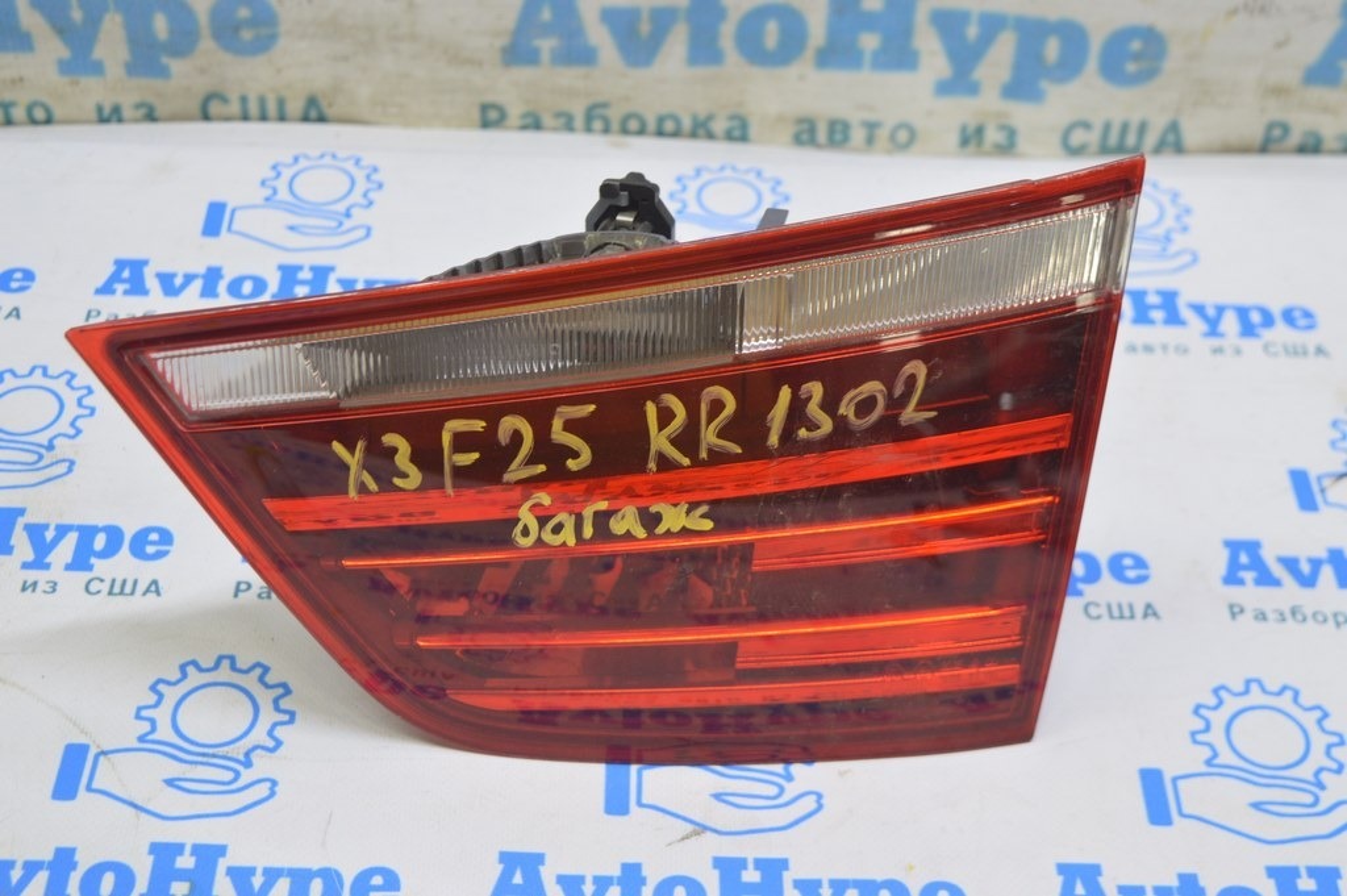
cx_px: 674
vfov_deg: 23.7
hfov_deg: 35.1
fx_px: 2131
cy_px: 448
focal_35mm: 57
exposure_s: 1/20
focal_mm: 38
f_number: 5.6
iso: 400
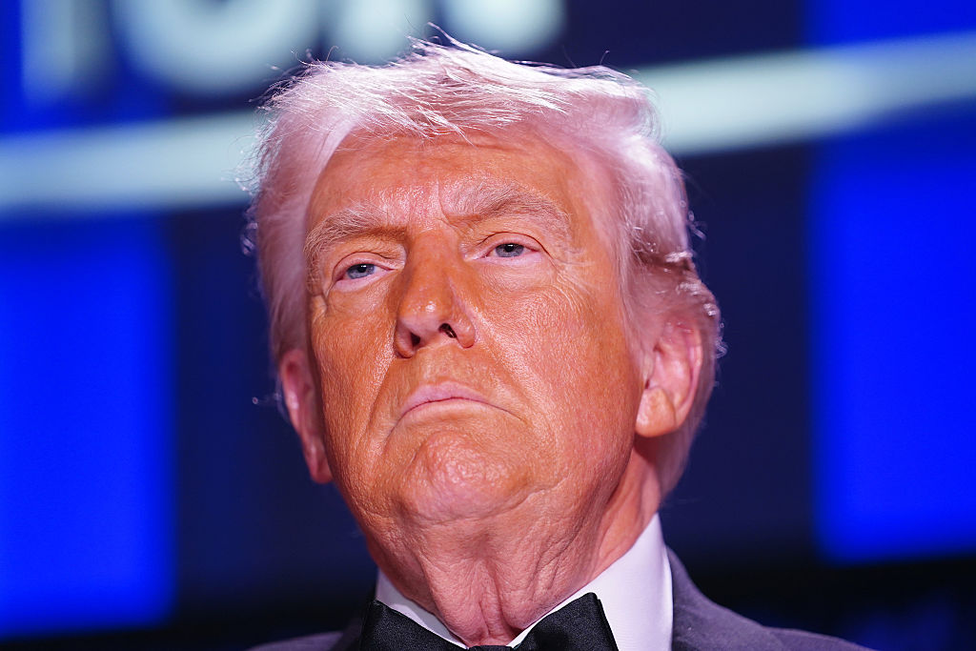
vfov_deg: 7.5
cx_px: 488
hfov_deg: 11.3
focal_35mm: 182
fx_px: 4935
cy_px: 326
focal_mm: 182
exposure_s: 1/320
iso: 1250
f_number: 2.8
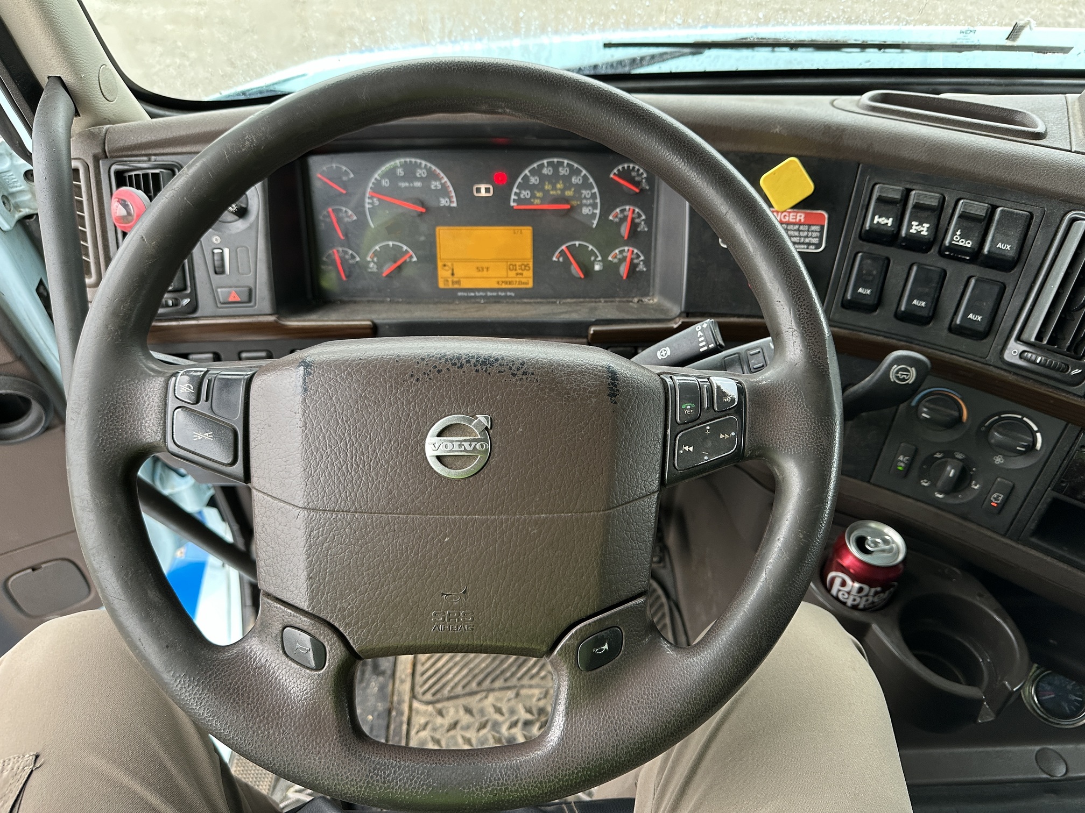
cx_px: 542
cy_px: 406
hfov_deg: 71.6
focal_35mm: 24
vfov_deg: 56.8
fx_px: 752
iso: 250
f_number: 1.78
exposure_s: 1/102
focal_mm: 6.86
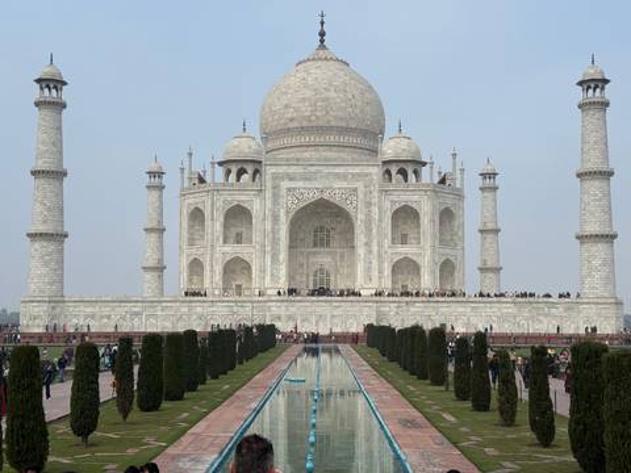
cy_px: 236
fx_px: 875
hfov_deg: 39.7
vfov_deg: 30.3
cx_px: 316
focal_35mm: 48
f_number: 1.78
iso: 64
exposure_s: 1/5587
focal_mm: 6.76
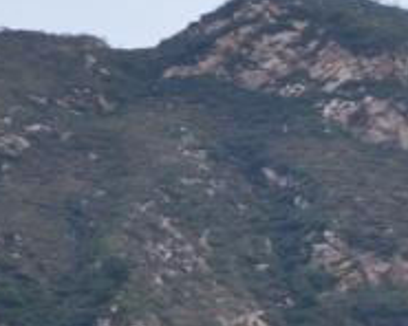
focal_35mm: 512
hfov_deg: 3.7
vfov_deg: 3.0
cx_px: 975
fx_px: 6183
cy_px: 526
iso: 640
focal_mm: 66
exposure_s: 1/50
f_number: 7.1
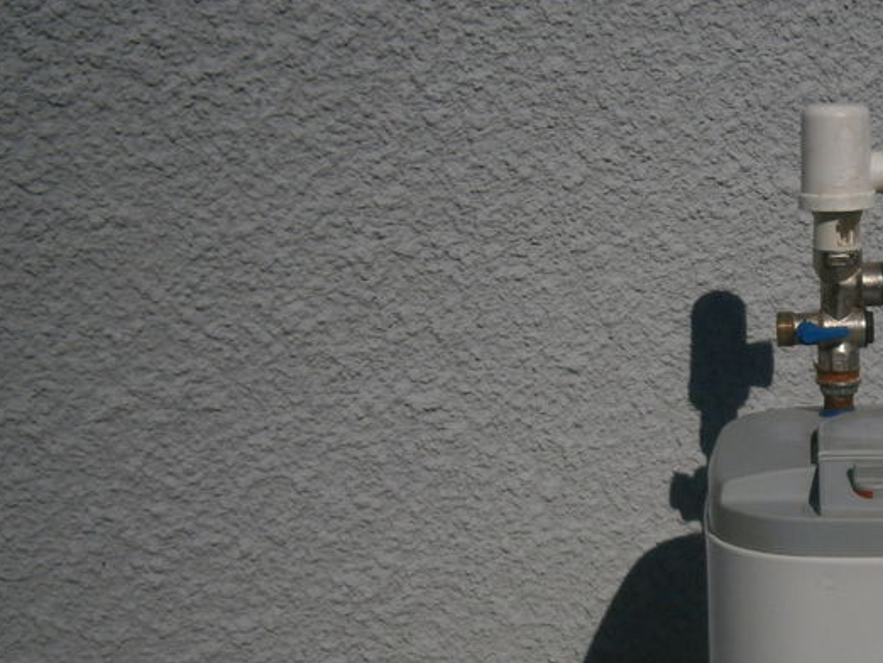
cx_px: 798
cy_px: 502
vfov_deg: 16.3
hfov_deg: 21.3
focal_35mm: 90
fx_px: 2297
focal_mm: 8.3
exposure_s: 1/800
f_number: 9.7
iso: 80
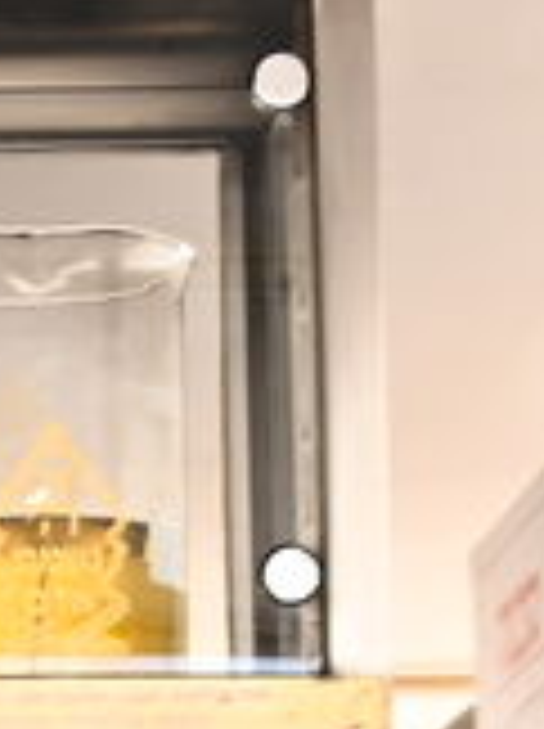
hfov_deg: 6.3
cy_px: 1836
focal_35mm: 233
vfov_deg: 7.8
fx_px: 4895
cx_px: -306
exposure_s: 1/160
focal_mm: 28
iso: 160
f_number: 4
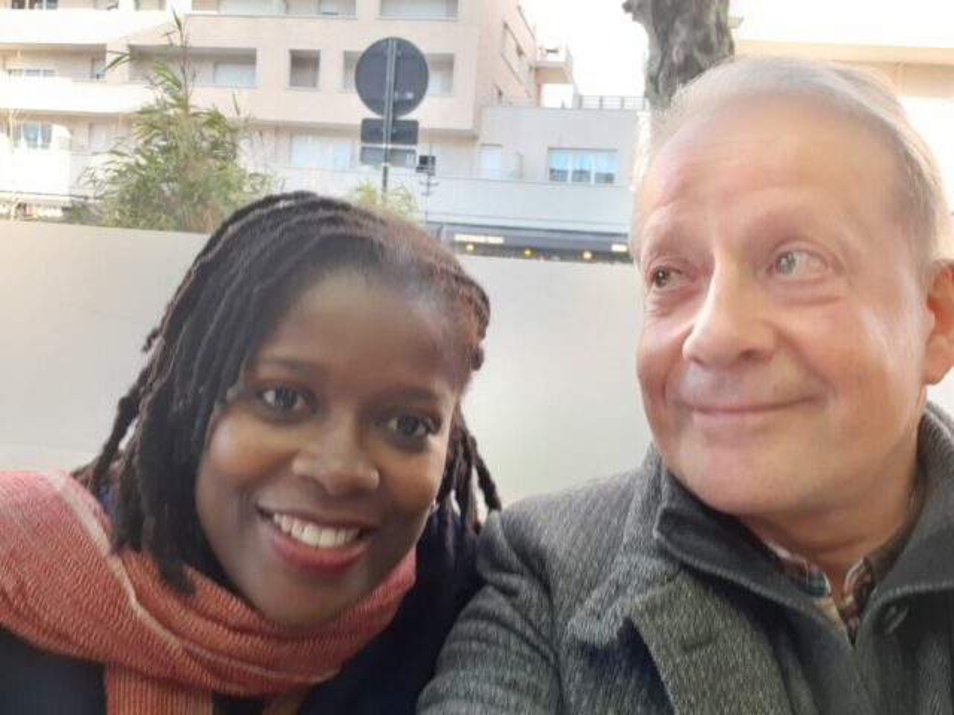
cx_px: 477
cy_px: 358
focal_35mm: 31
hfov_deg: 58.4
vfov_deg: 45.4
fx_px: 854
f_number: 2
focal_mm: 3.75
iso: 80
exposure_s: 1/50
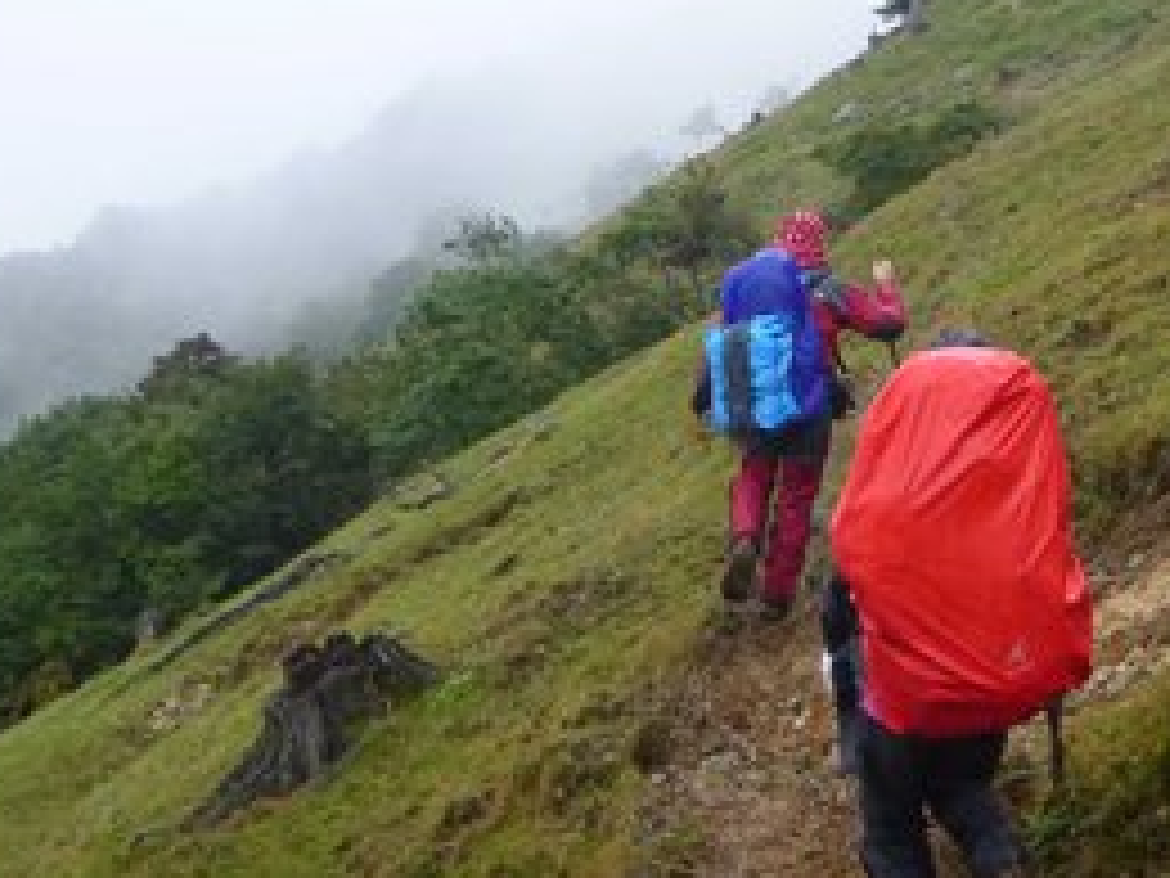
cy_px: 297
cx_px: 760
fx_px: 2805
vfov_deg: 17.7
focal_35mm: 83
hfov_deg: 23.5
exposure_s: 1/80
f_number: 5
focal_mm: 9.7
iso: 320
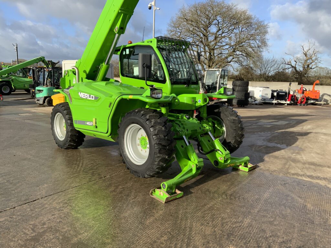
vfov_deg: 48.2
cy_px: 124
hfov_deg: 61.7
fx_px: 277
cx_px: 166
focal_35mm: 29
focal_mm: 3
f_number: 1.8
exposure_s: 1/1168
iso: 16
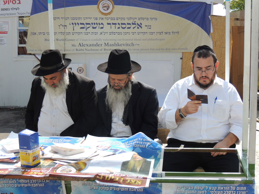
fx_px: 412
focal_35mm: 55
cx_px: 130
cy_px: 97
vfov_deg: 26.6
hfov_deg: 34.9
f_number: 3.7
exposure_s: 1/500
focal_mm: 9.8
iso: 100
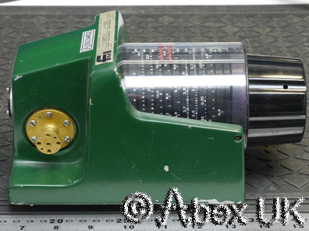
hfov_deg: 17.7
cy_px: 115
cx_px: 154
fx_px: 991
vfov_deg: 13.3
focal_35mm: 111
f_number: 11
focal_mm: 55
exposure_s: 1/5
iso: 400
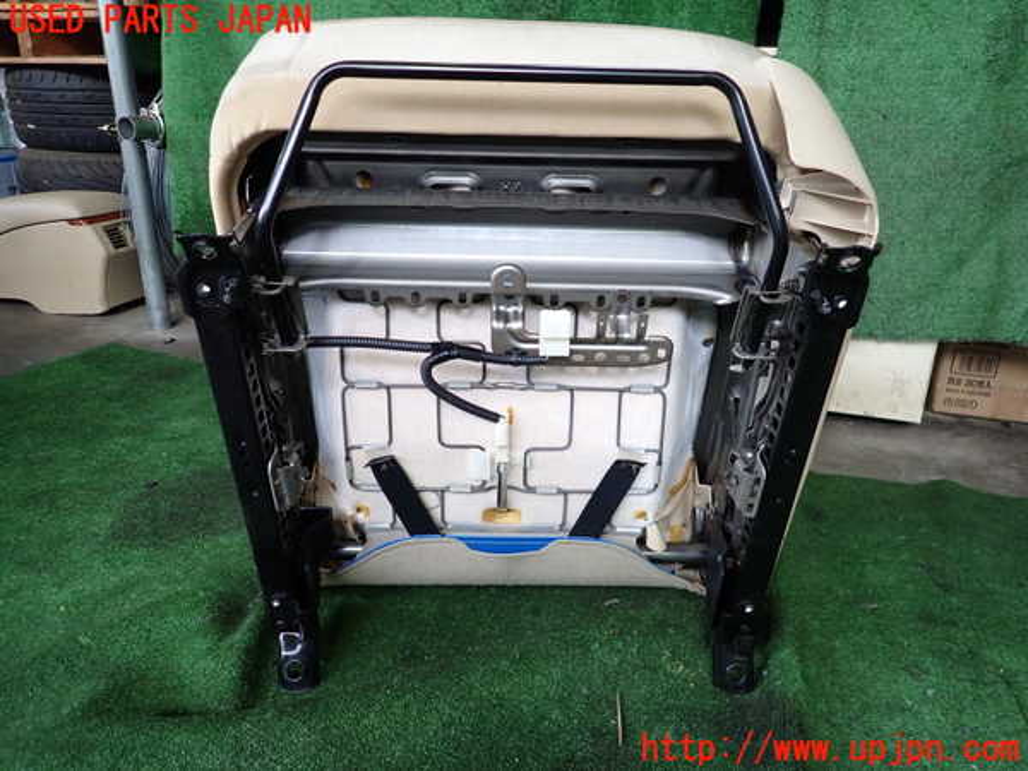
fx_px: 742
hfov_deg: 69.4
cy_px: 386
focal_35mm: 25
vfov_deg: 54.9
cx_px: 514
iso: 200
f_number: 2
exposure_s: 1/40
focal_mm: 4.5
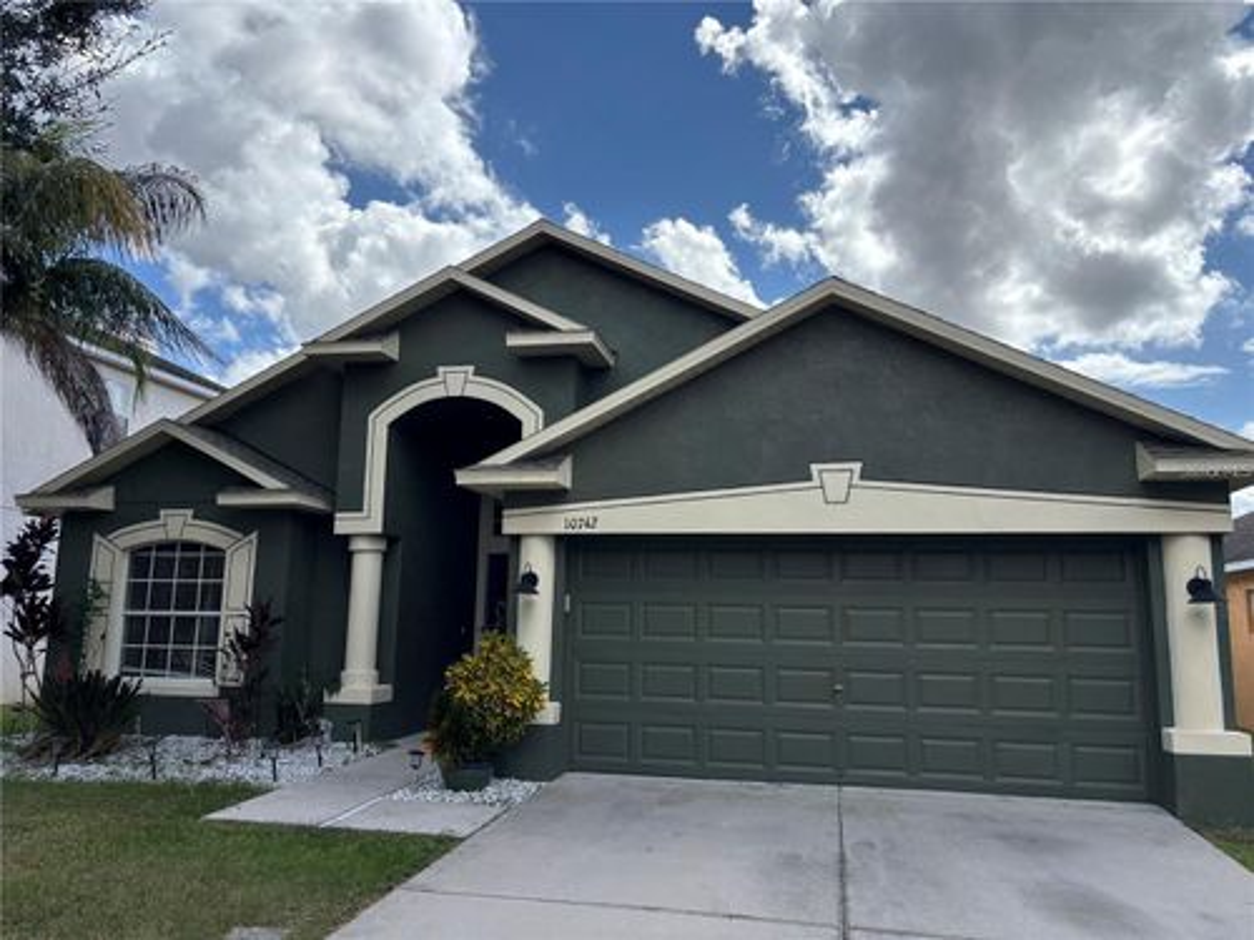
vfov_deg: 53.1
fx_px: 942
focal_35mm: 26
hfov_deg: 67.3
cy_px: 470
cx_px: 627
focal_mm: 5.96
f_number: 1.6
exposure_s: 1/3534
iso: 50
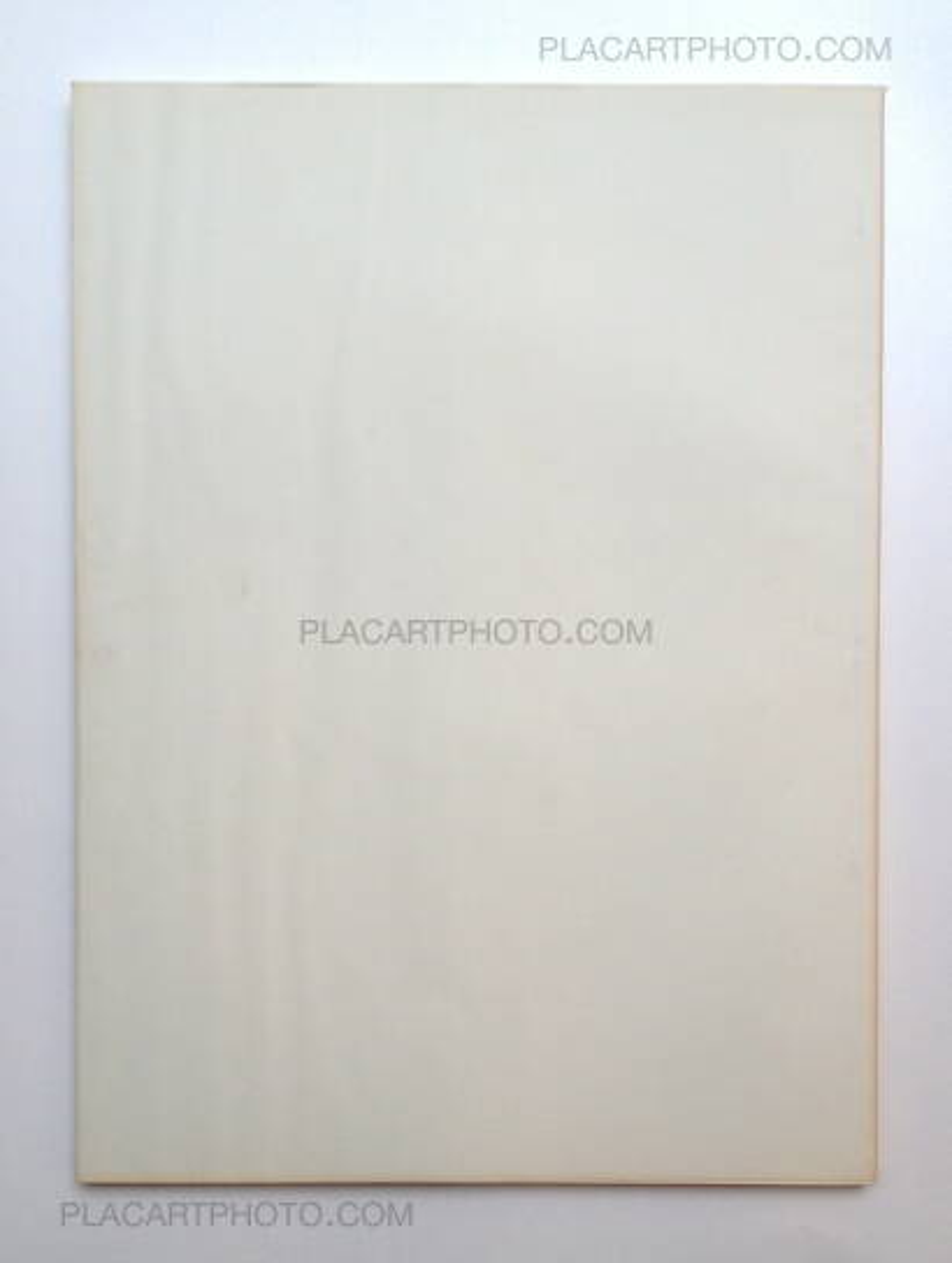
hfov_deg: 40.8
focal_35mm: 35
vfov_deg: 52.5
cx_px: 476
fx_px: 1279
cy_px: 632
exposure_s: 1/120
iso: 50
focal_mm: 4.28
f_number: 2.4
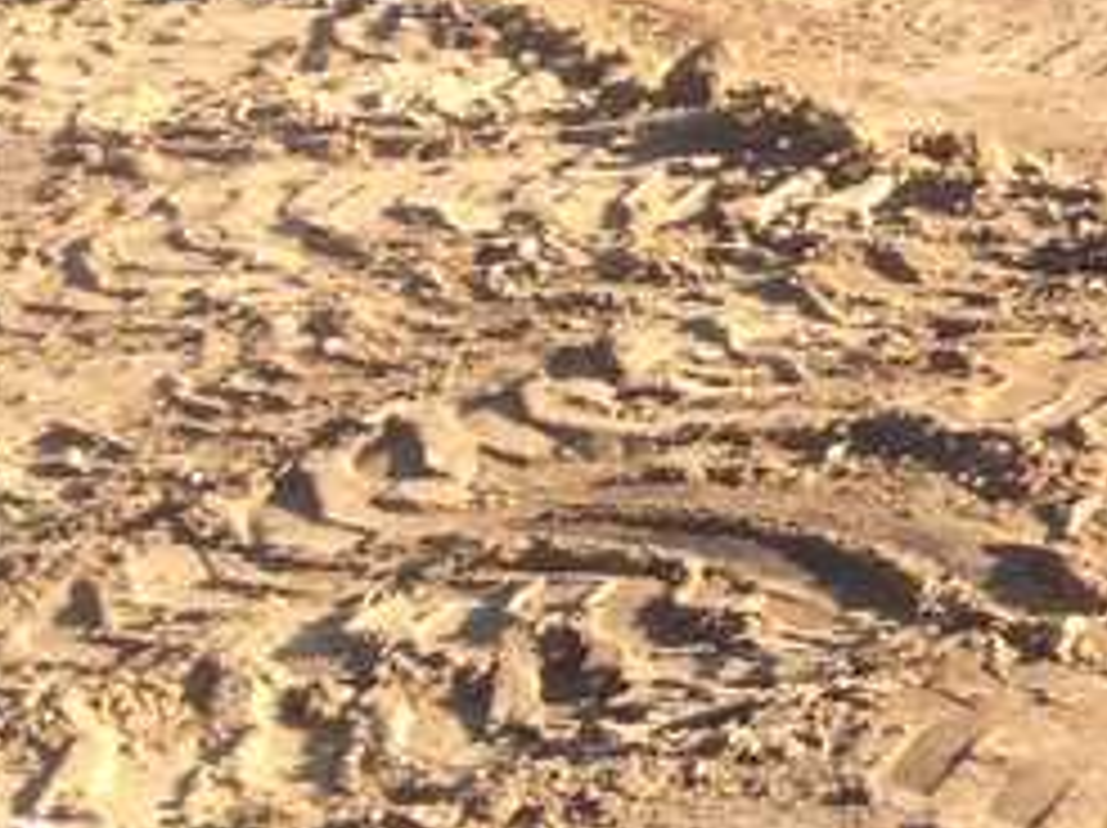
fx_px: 6070
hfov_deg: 9.6
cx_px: 2392
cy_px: -338
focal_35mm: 190
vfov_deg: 7.7
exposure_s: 1/472
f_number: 2.4
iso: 50
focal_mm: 4.28
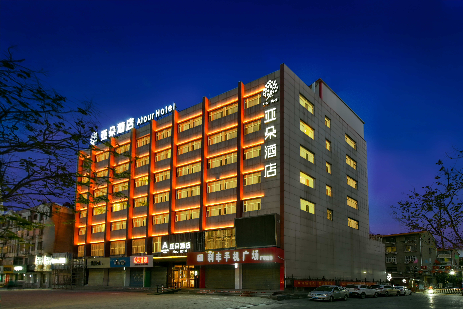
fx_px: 180
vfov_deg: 81.3
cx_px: 232
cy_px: 154
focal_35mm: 14
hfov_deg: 104.2
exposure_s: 1.3
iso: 320
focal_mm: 14
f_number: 11
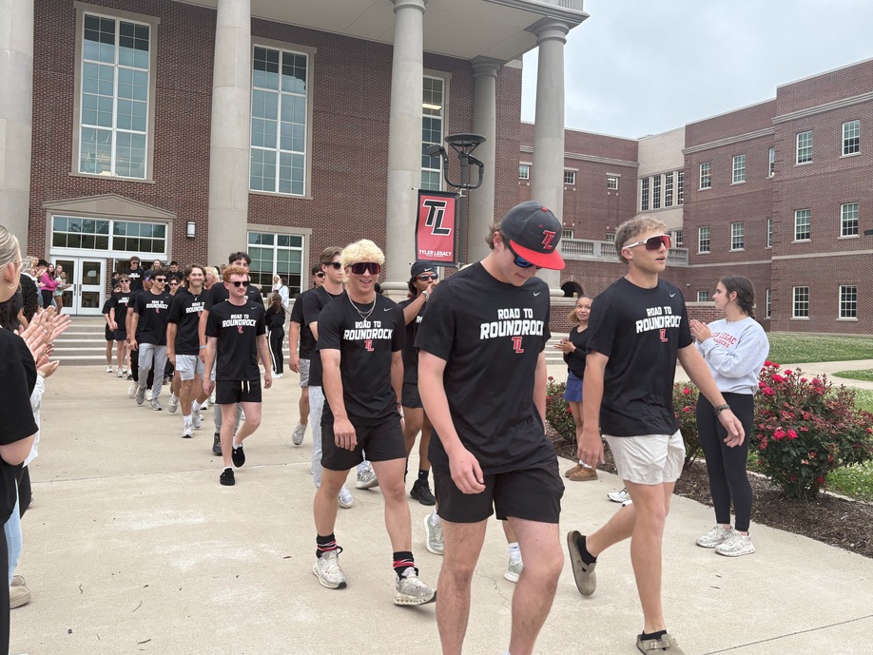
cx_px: 389
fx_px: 732
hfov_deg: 61.5
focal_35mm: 29
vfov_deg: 48.2
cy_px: 299
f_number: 1.6
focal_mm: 5.96
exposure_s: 1/121
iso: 64
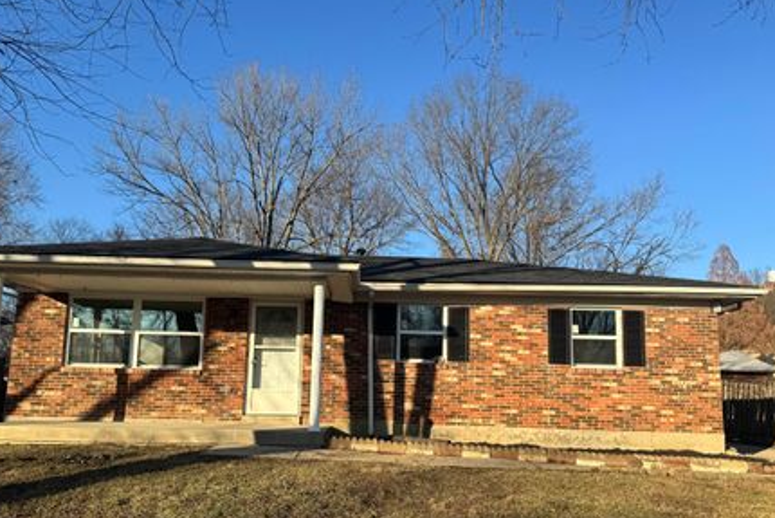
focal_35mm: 29
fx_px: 624
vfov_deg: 44.7
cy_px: 317
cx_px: 366
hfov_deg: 63.6
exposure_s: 1/2710
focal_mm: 6.76
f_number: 1.78
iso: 80
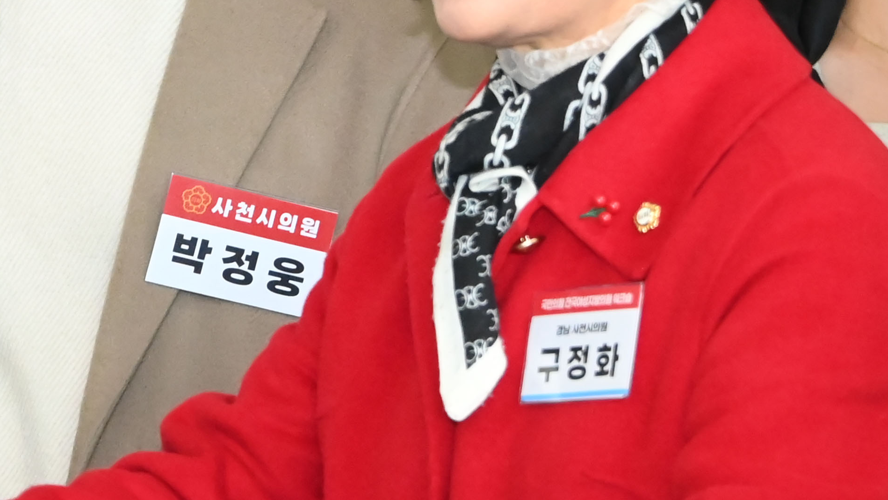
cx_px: 253
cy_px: 73
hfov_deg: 7.2
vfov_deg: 4.0
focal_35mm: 301
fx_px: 7087
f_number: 6.3
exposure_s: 1/250
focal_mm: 98
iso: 6400
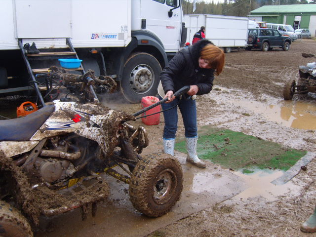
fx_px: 320
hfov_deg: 52.6
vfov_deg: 40.7
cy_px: 118
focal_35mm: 35
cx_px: 158
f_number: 2.8
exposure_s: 1/350
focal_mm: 7.4
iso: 80
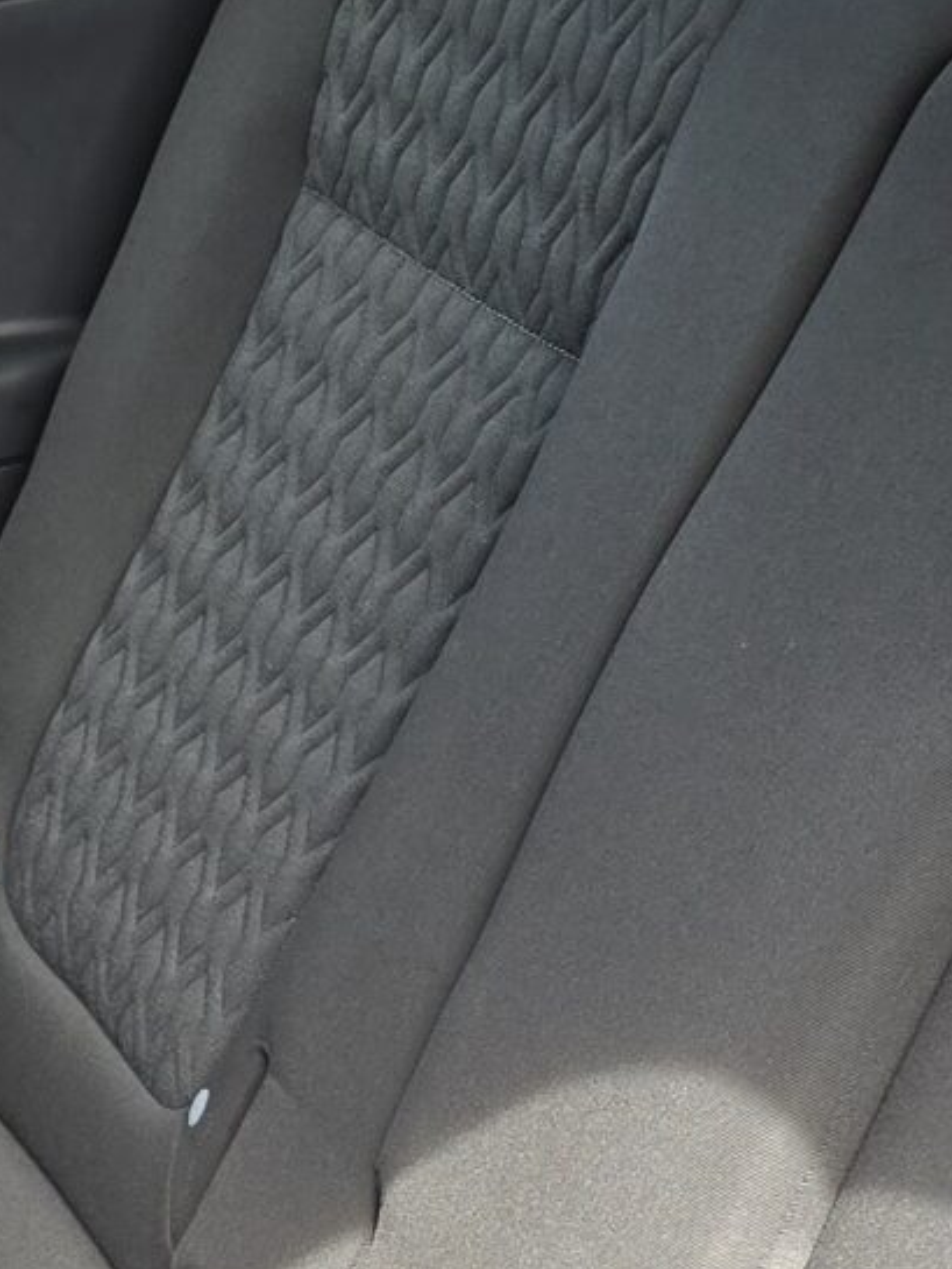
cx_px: -54
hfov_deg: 13.5
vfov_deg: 17.2
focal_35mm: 108
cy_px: 1630
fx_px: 3959
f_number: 1.7
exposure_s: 1/180
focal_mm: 6.3
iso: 32
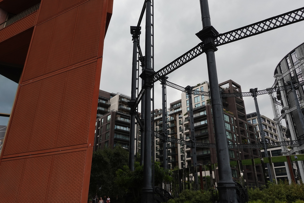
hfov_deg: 67.4
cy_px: 102
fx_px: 228
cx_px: 152
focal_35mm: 27
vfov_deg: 47.9
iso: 160
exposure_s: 1/320
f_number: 5.6
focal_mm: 9.75
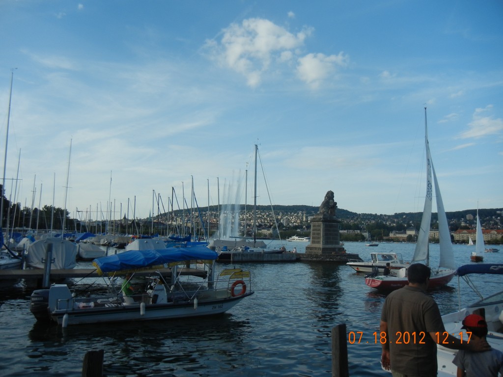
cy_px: 188
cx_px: 252
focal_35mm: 30
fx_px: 436
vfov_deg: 46.8
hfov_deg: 60.0
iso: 160
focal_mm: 5.4
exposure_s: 1/294
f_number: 7
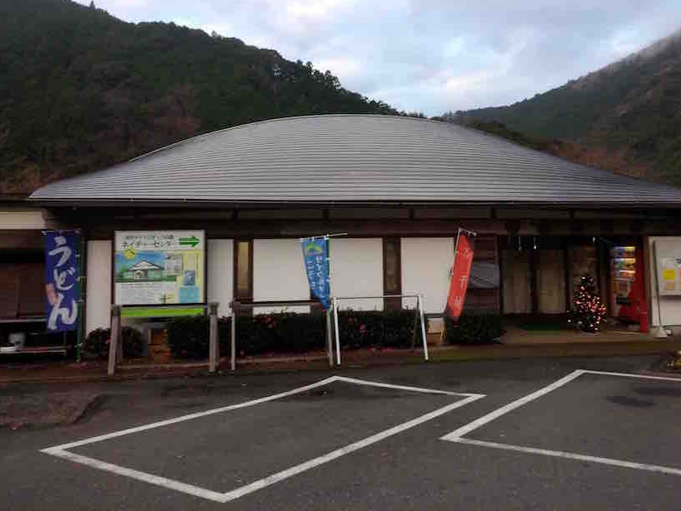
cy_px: 202
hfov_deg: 55.3
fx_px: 649
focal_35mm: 33
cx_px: 350
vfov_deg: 42.7
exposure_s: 1/40
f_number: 2.4
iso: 40
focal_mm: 2.87
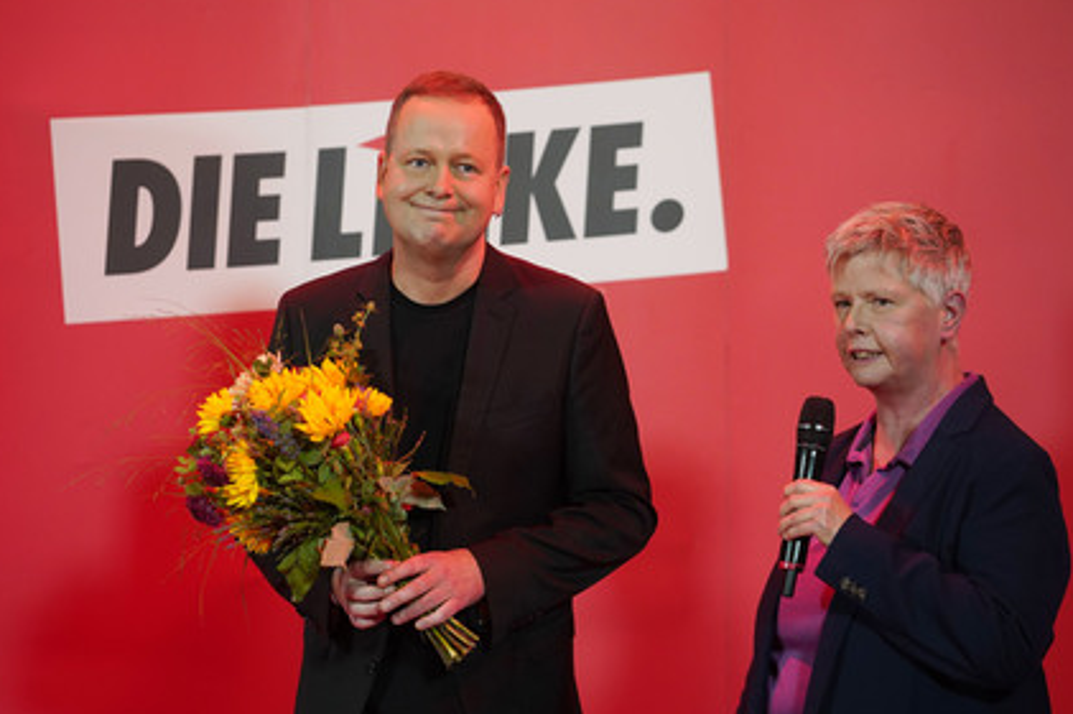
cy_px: 365
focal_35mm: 91
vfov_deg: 15.0
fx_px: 2710
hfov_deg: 22.4
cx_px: 557
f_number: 2.8
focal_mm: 85
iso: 2000
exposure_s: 1/250
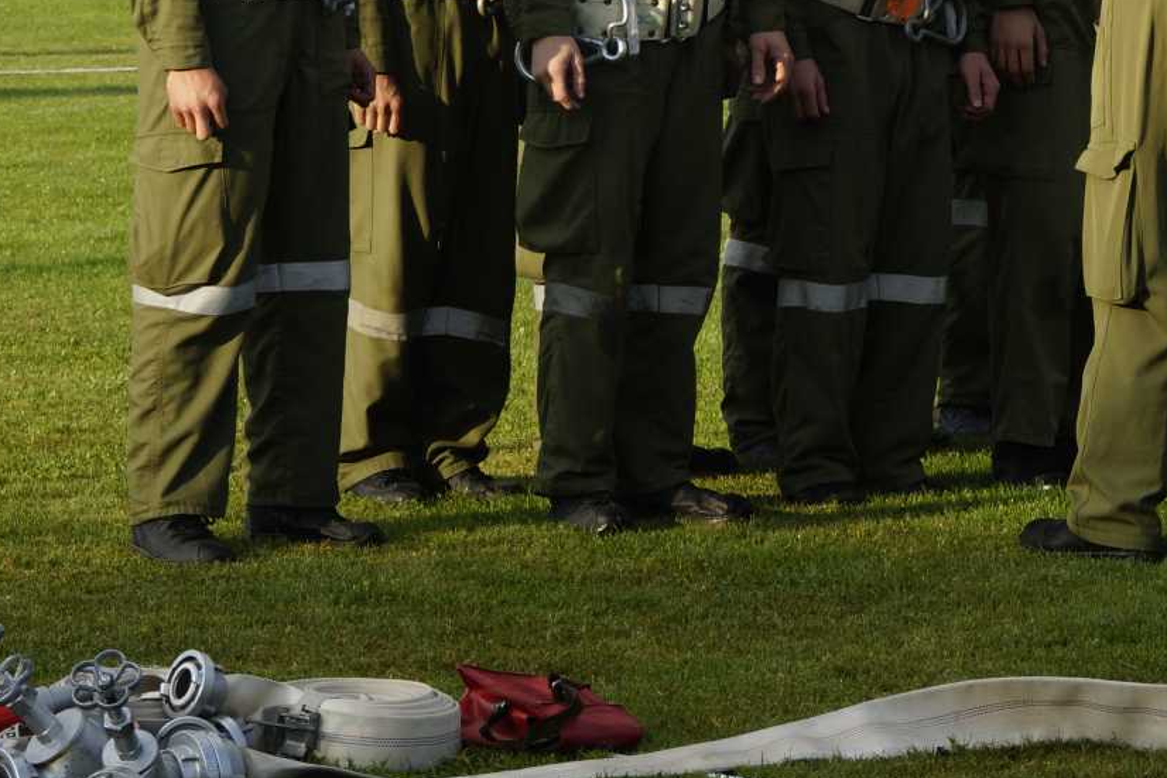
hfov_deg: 8.4
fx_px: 7946
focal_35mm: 245
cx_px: 824
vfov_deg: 5.6
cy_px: -41
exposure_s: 1/160
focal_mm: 75
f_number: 8
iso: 100
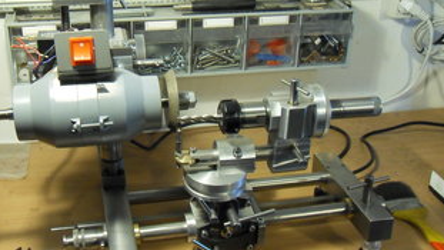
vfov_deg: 24.4
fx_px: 577
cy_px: 144
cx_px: 204
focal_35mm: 49
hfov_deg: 42.1
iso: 400
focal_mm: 6.3
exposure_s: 1/15
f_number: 3.5
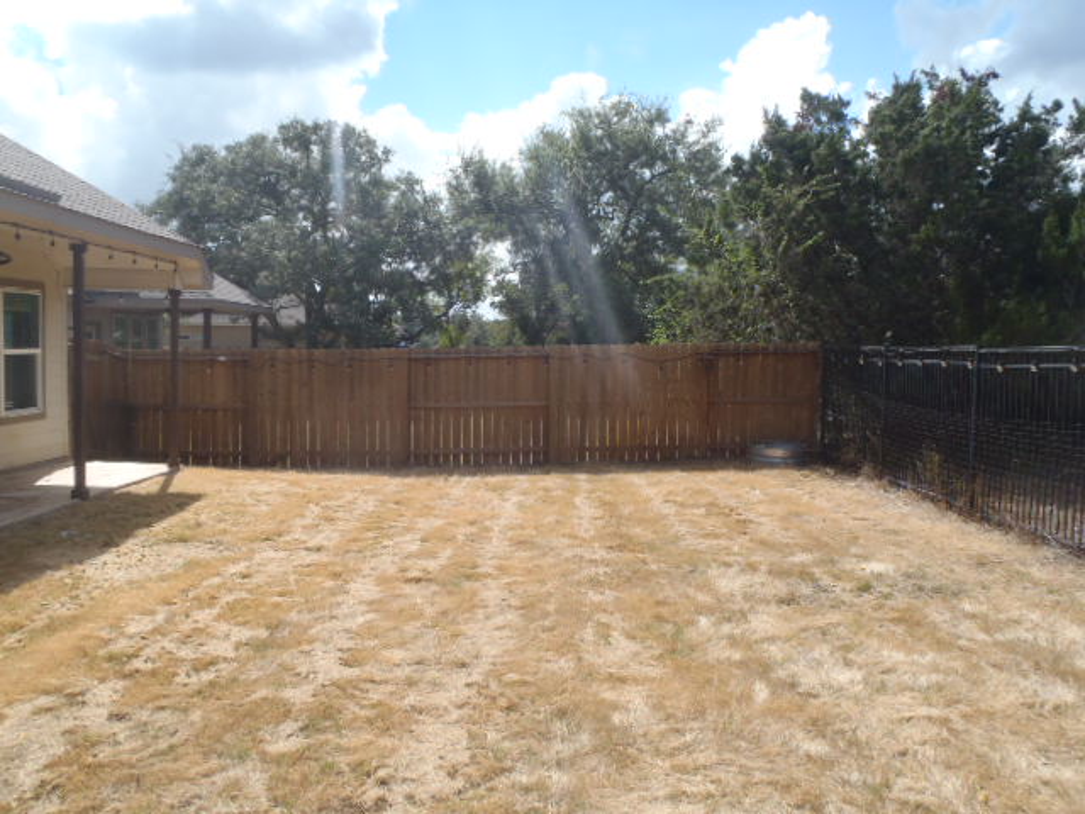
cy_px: 407
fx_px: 878
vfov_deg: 49.7
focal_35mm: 28
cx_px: 542
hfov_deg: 63.4
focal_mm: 5
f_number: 3.9
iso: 80
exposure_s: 1/500
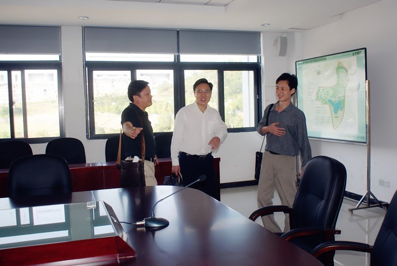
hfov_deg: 53.1
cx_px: 198
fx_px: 397
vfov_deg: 36.9
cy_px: 133
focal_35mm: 36
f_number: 5
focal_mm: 24
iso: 100
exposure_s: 1/80
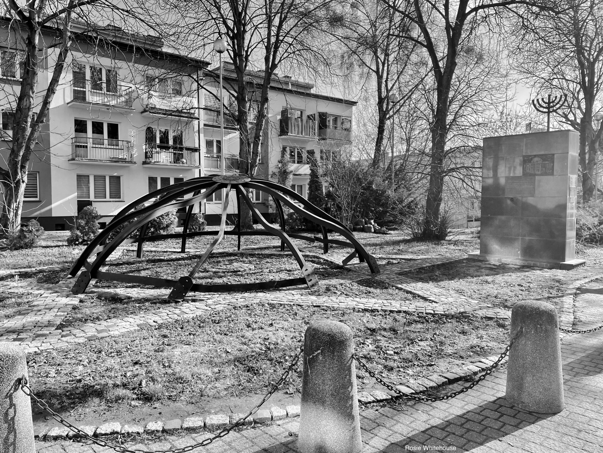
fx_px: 453
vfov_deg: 53.1
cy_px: 226
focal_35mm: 26
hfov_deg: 67.3
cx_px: 302
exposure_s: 1/1072
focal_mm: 4.2
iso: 32
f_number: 1.6
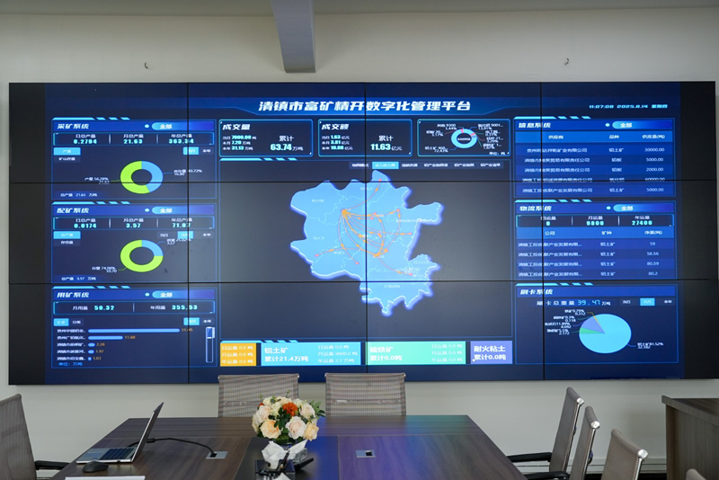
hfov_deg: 38.2
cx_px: 360
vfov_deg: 26.0
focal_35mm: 52
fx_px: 1039
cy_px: 240
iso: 500
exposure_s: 1/160
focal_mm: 52
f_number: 4
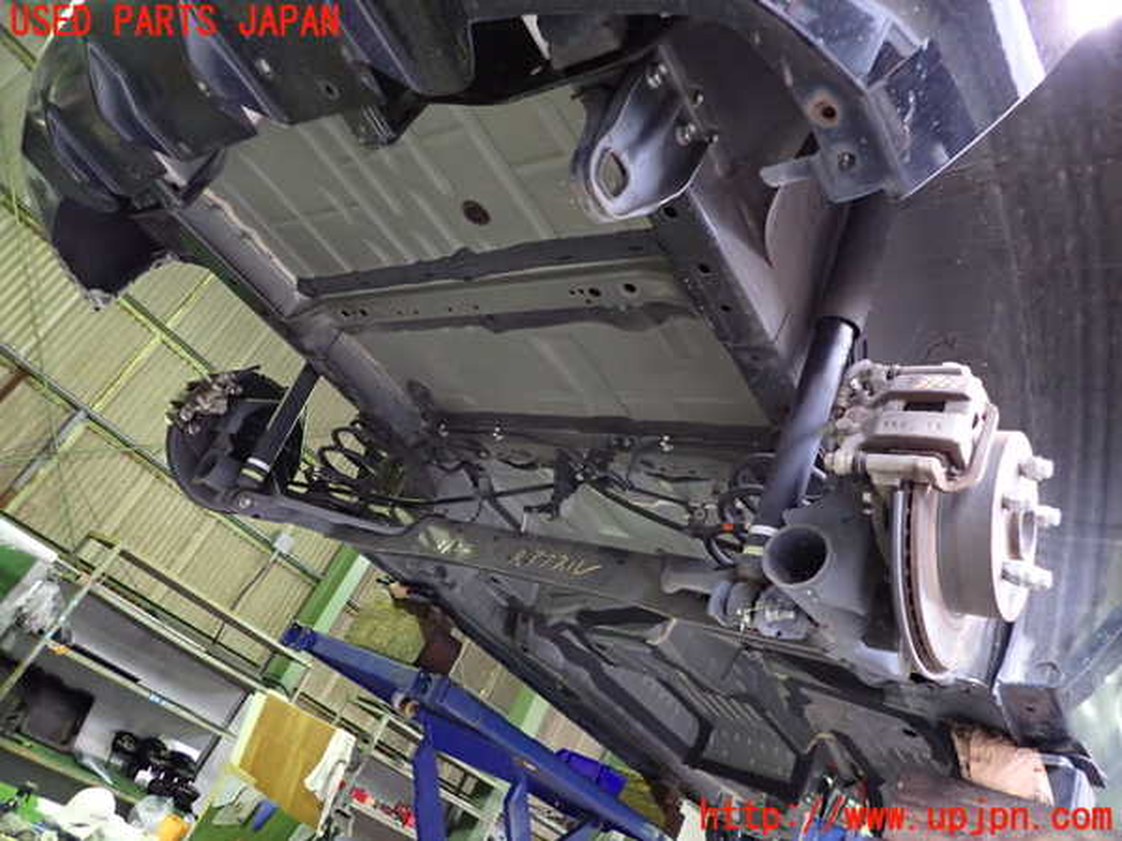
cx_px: 561
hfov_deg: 69.4
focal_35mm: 25
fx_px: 810
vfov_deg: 54.9
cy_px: 420
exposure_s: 1/25
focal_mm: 4.5
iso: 800
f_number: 2
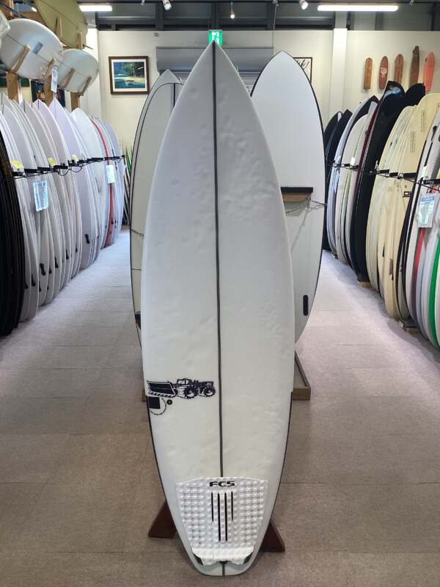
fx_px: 525
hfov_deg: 45.4
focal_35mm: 31
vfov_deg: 58.4
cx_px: 220
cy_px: 294
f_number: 2.4
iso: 50
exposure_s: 1/50
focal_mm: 3.3
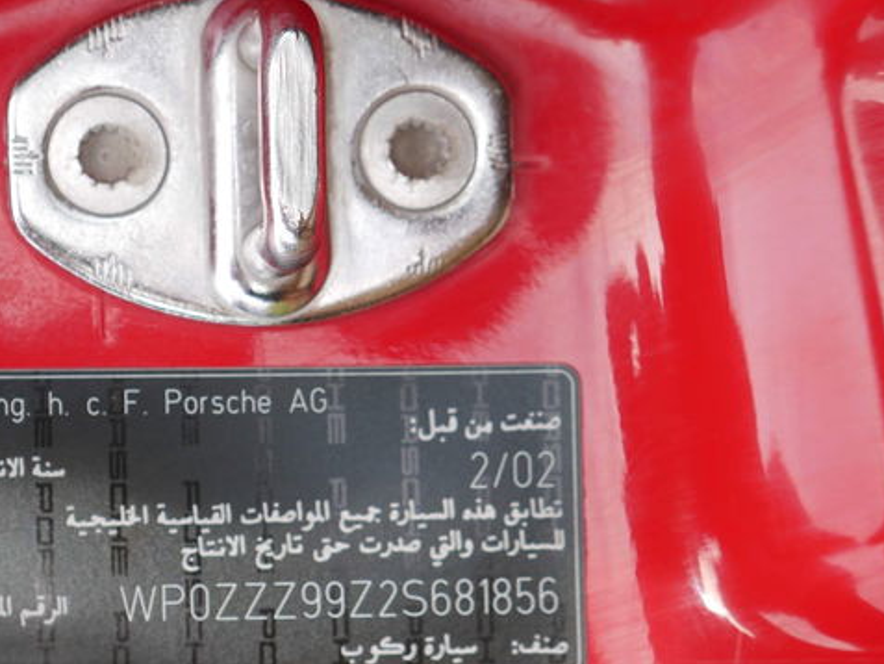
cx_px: 282
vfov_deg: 12.8
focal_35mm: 116
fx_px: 2963
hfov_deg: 16.9
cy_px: 414
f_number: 5.5
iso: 200
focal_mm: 36
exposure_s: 1/125
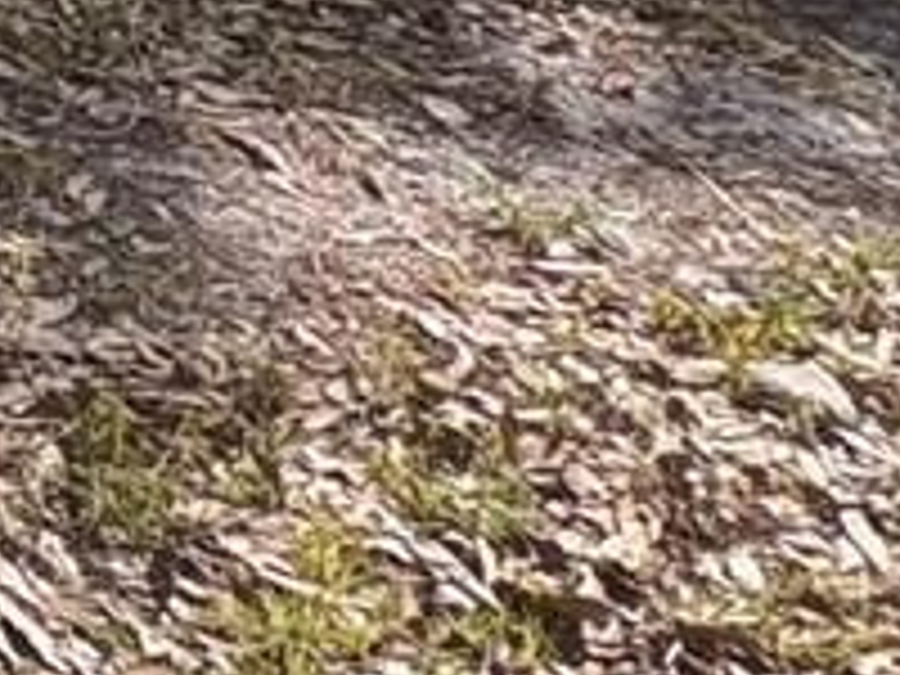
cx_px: -1670
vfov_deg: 11.8
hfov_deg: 11.6
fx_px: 2912
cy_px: -684
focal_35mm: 112
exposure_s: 1/533
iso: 40
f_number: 2.2
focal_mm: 2.22
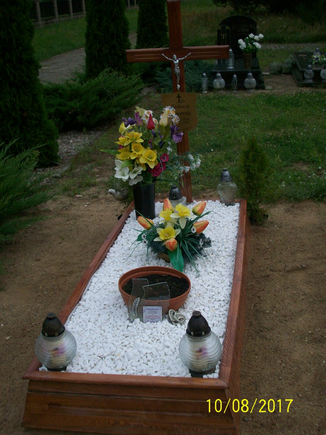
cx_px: 163
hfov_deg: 31.5
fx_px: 578
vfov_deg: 41.2
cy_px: 218
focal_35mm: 46
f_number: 6.3
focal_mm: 7.6
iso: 80
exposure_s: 1/635
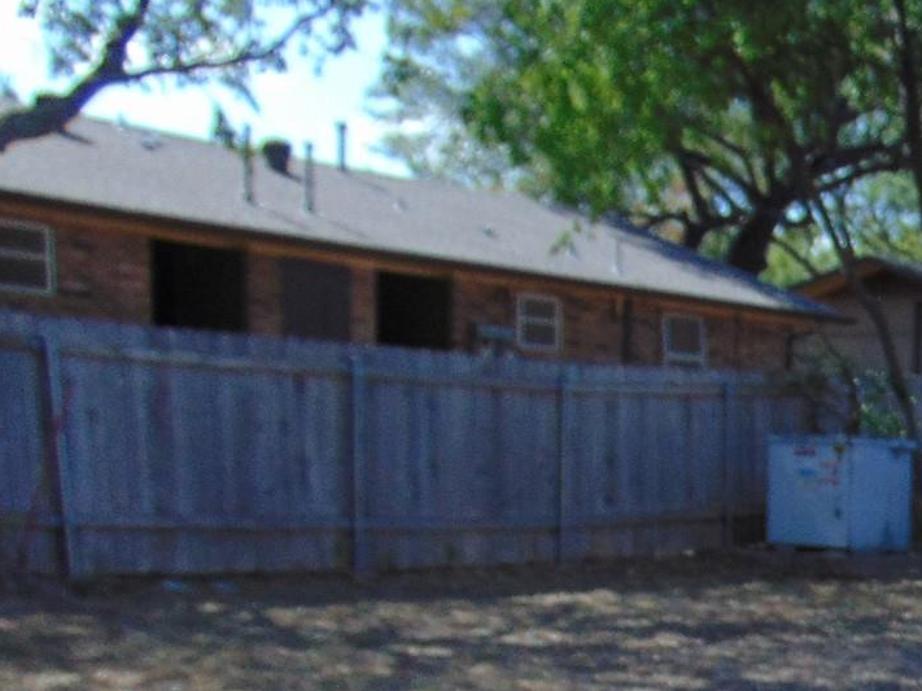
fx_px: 1917
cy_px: 780
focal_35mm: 72
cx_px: 1157
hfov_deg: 24.1
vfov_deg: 19.5
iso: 80
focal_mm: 4.5
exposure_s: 1/640
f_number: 3
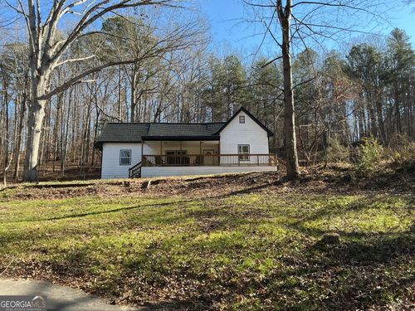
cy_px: 156
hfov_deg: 61.7
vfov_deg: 48.2
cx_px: 208
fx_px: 348
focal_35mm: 29
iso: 25
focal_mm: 3
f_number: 1.8
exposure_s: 1/495
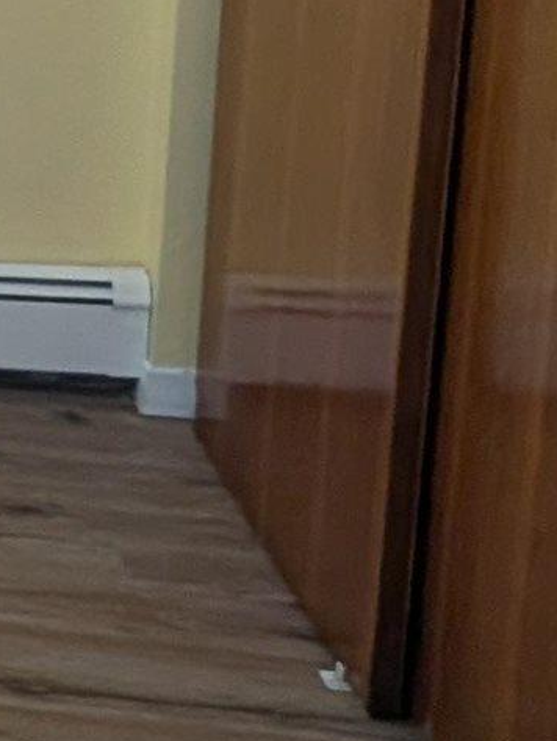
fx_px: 1801
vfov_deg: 22.3
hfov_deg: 11.9
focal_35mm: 84
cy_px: -16
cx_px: -978
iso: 208
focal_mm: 1.95
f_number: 2.2
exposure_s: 1/60
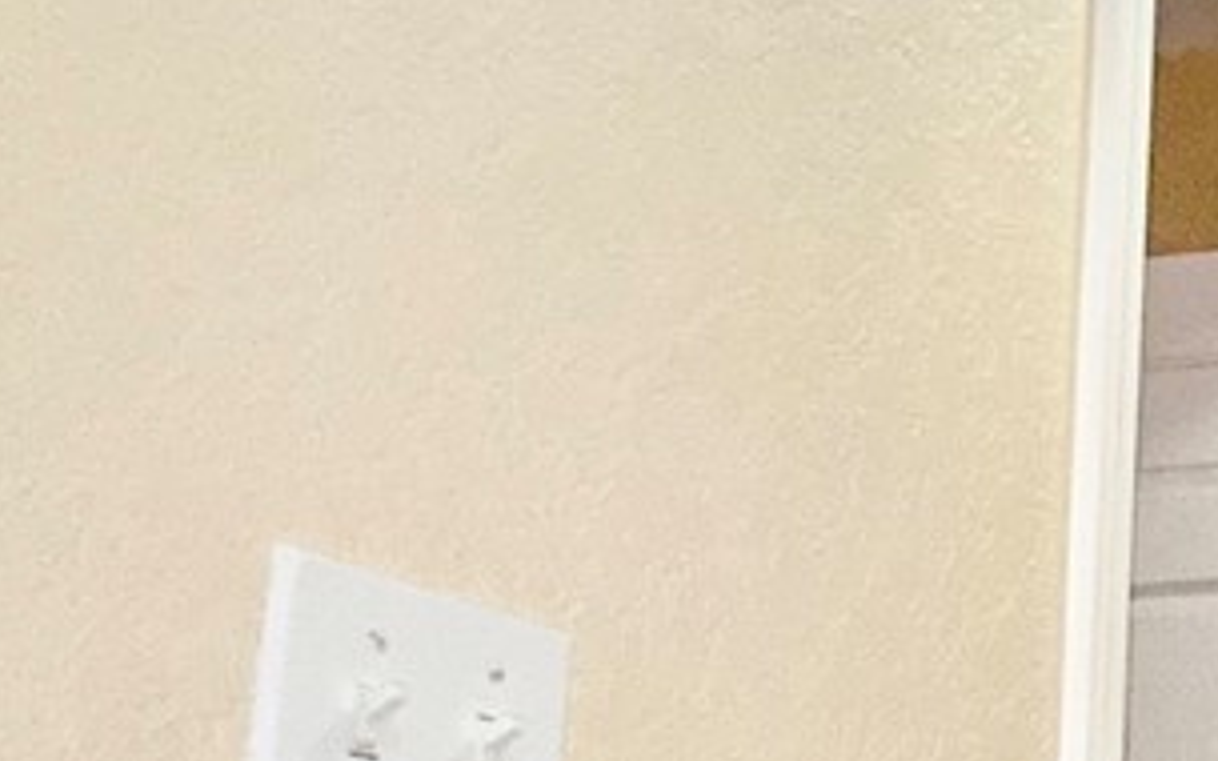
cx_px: 1827
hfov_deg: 27.6
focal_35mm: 50
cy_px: 821
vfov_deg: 24.3
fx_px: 1660
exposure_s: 1/120
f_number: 2.2
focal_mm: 2.22
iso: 320
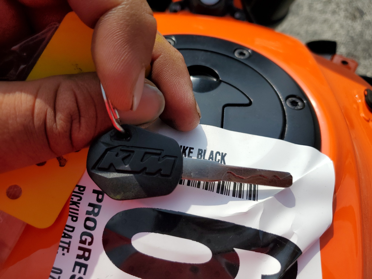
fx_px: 279
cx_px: 186
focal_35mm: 26
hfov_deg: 67.3
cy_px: 140
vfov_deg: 53.1
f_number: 1.5
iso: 50
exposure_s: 1/5000
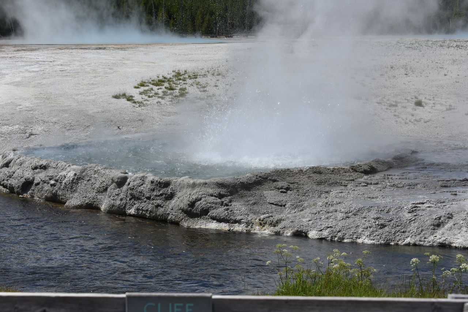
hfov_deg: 26.0
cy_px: 156
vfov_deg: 17.5
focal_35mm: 78
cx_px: 234
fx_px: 1014
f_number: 10
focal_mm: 78
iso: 100
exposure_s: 1/320
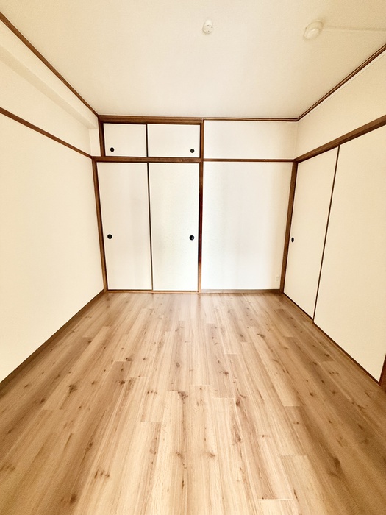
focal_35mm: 14
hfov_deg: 85.7
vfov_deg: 102.1
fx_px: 208
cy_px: 258
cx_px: 193
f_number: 2.2
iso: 320
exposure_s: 1/77
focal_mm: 2.22
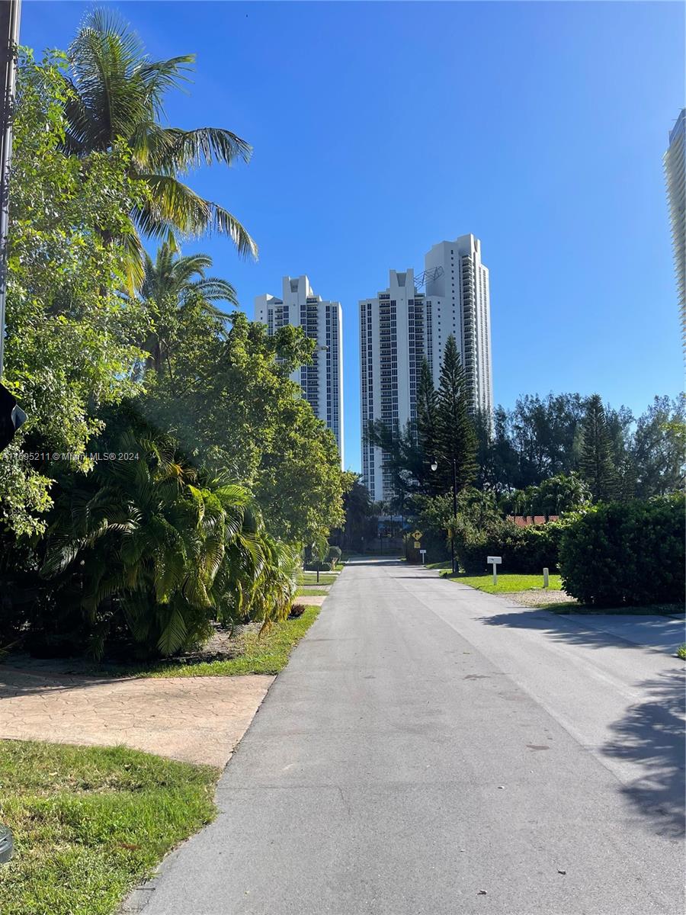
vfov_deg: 69.4
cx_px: 343
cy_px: 458
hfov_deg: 54.9
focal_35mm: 25
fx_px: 661
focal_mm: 5.1
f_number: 1.6
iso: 32
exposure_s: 1/2924
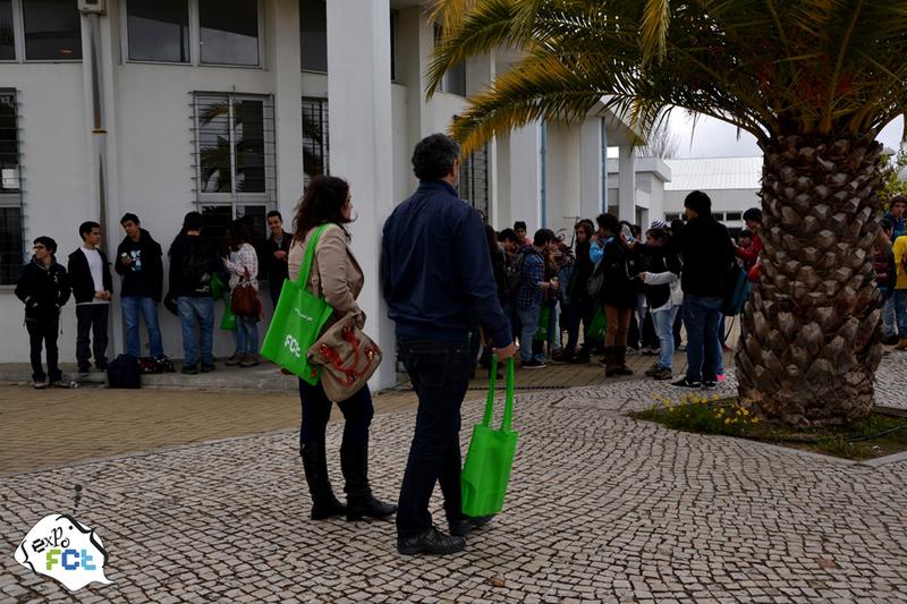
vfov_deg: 35.5
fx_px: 945
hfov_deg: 51.3
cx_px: 454
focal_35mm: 38
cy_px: 302
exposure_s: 1/160
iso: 100
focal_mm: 25
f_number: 6.3
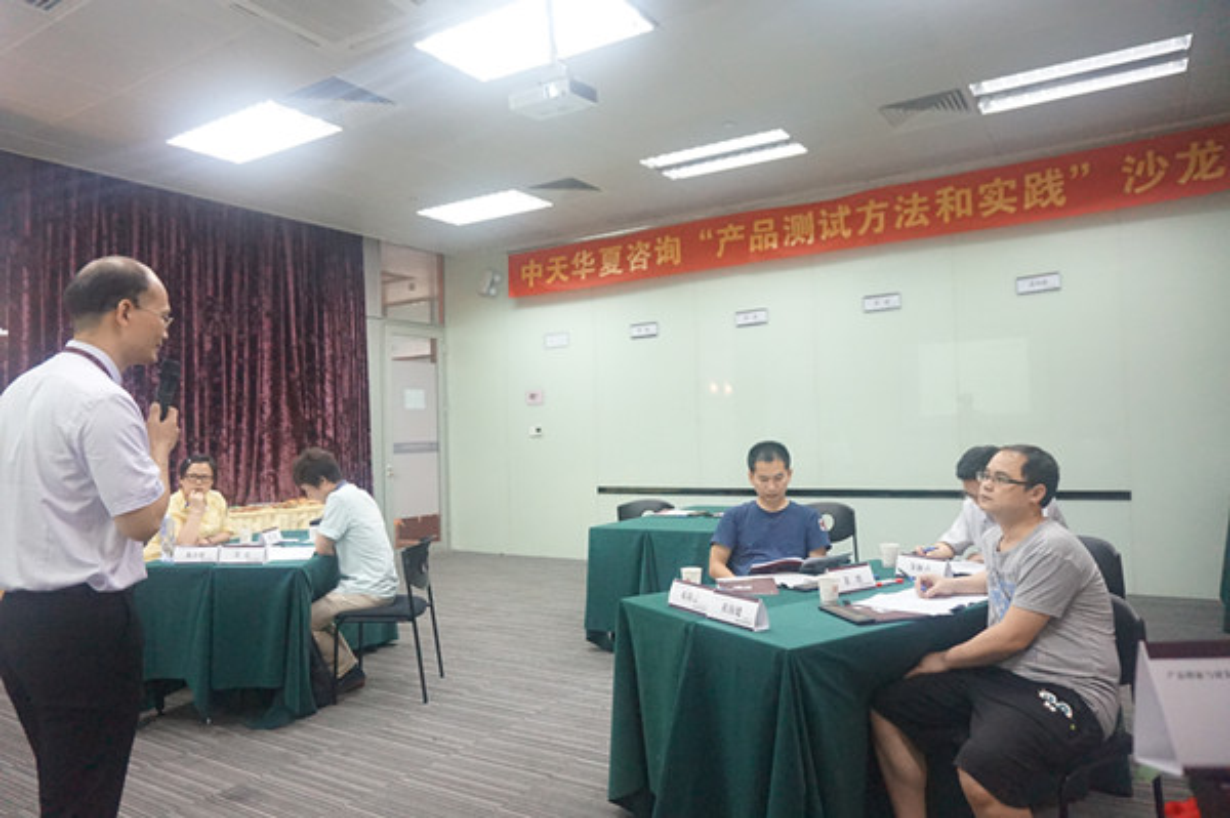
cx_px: 615
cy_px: 409
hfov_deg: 73.8
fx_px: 819
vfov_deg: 53.1
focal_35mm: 24
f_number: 3.5
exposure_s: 1/125
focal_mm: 16
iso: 3200
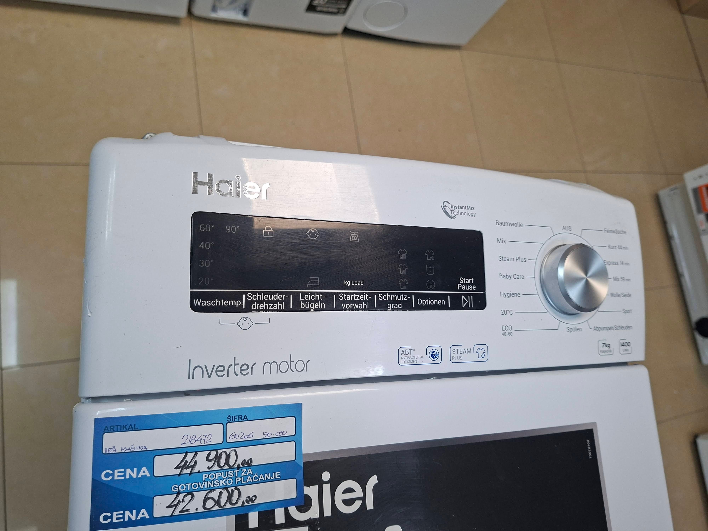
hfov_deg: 73.9
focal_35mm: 23
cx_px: 354
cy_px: 266
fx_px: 470
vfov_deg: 58.9
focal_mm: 5.54
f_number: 1.8
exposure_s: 1/100
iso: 160
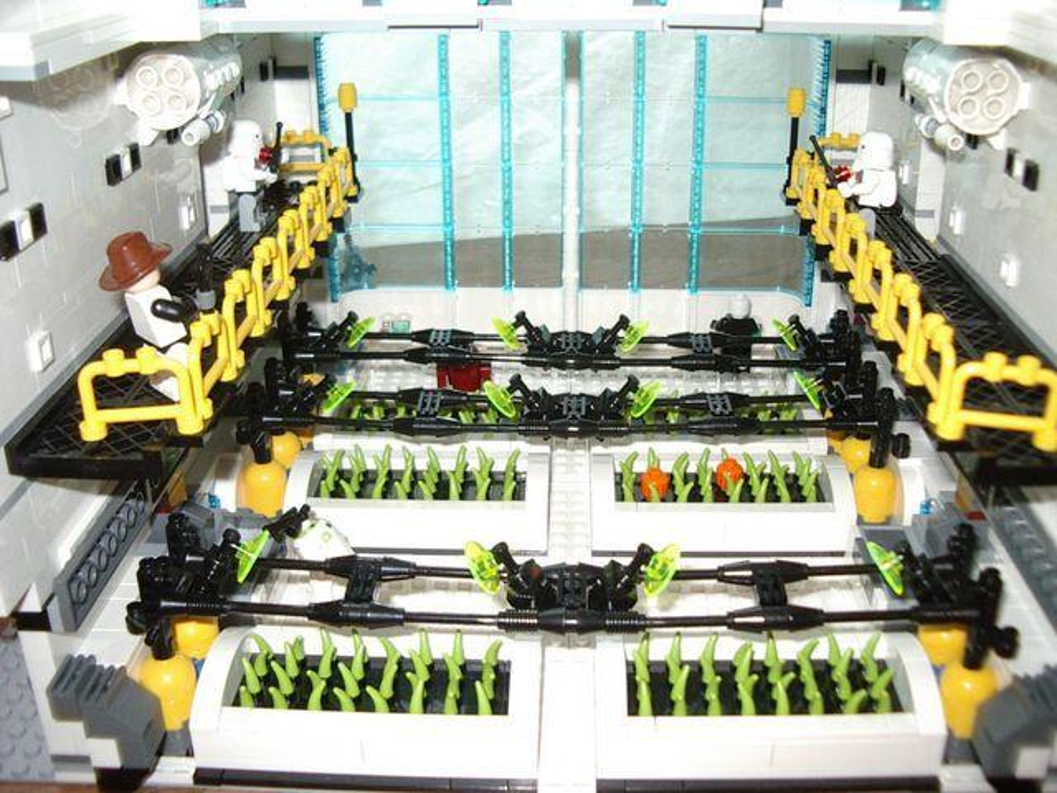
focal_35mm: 38
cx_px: 528
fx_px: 1160
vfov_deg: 37.7
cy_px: 396
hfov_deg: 49.0
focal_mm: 5.8
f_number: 2.6
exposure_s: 1/60
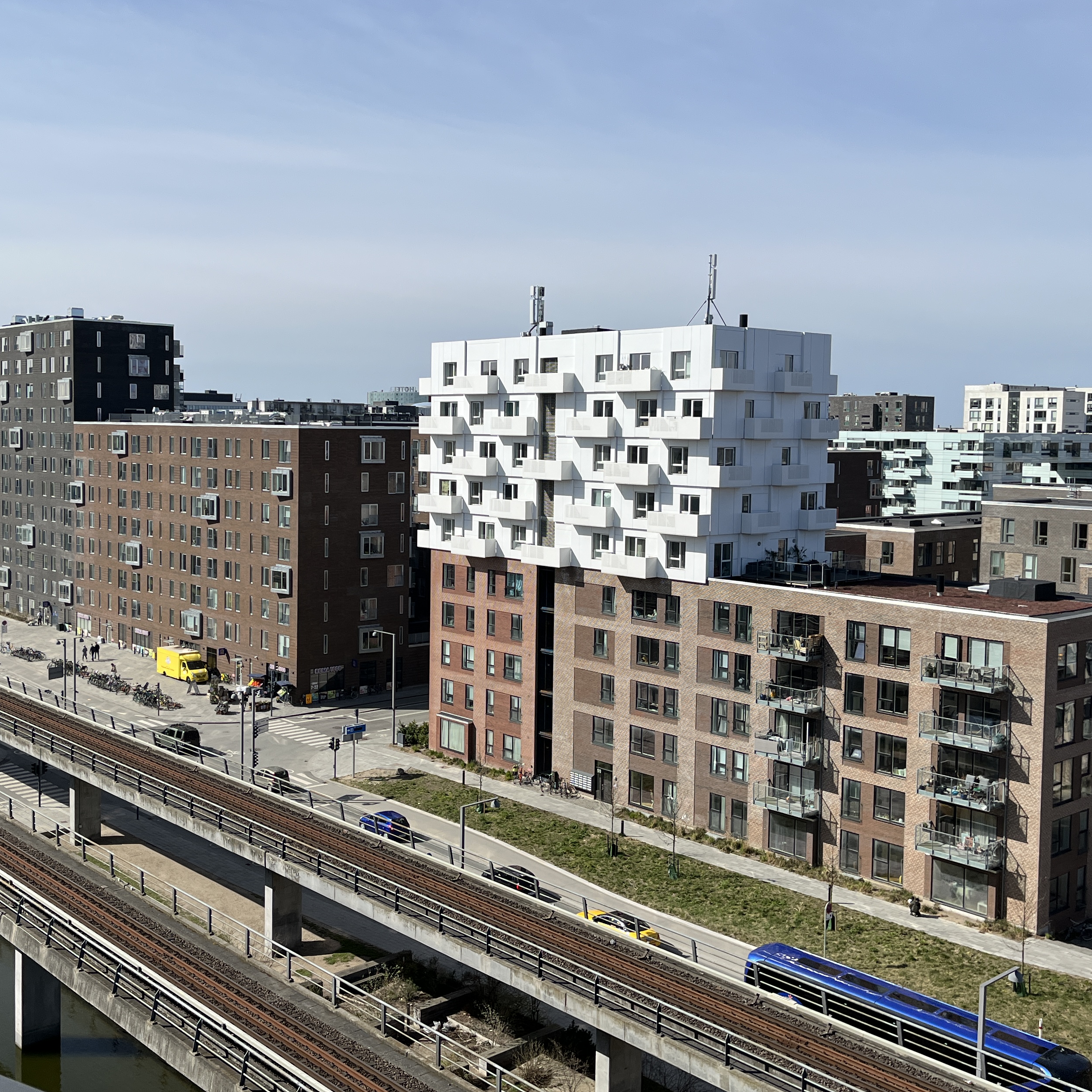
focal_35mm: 37
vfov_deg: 44.9
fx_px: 1321
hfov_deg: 44.7
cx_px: 443
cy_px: 503
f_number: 1.6
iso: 50
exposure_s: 1/5848
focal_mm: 5.1
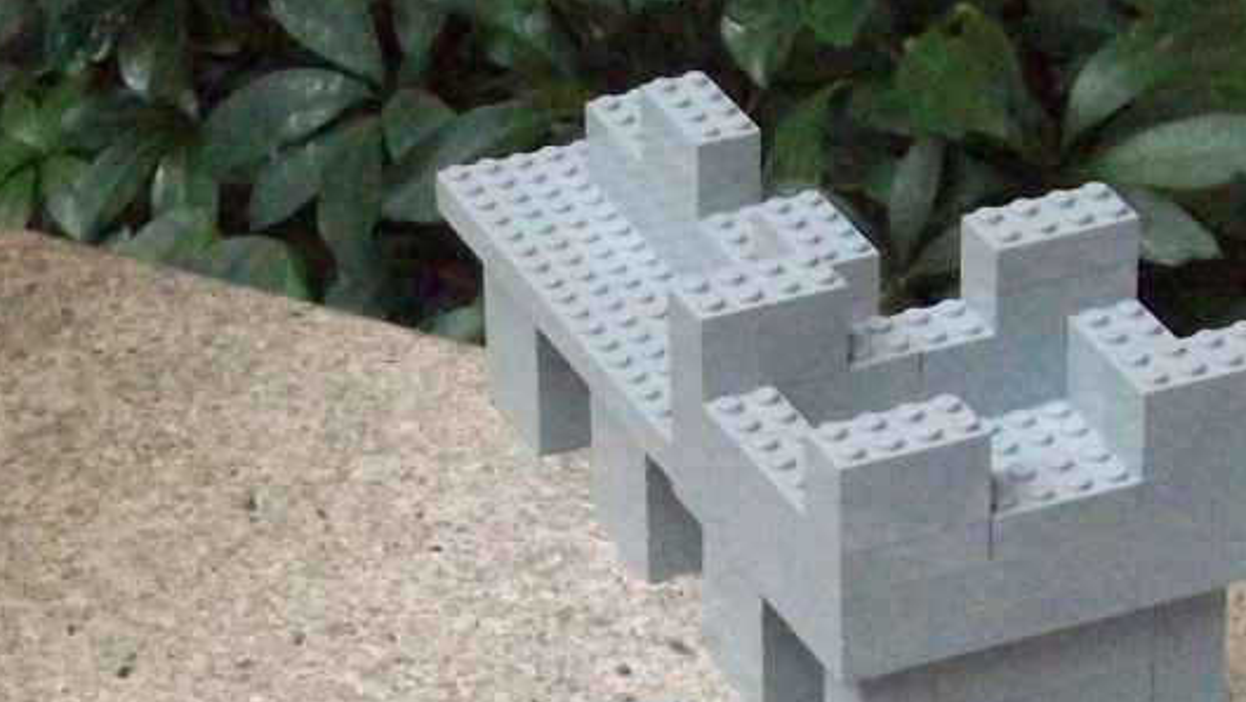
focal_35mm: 203
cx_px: 476
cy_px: 711
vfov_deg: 6.0
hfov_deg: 10.6
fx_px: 6709
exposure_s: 1/204
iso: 800
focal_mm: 12.8
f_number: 4.2
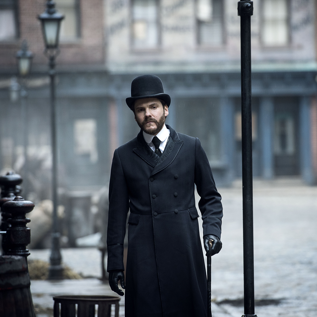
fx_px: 2652
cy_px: 158
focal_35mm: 256
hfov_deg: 6.8
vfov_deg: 6.8
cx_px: 200
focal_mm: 200
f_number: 3.5
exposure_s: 1/160
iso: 800
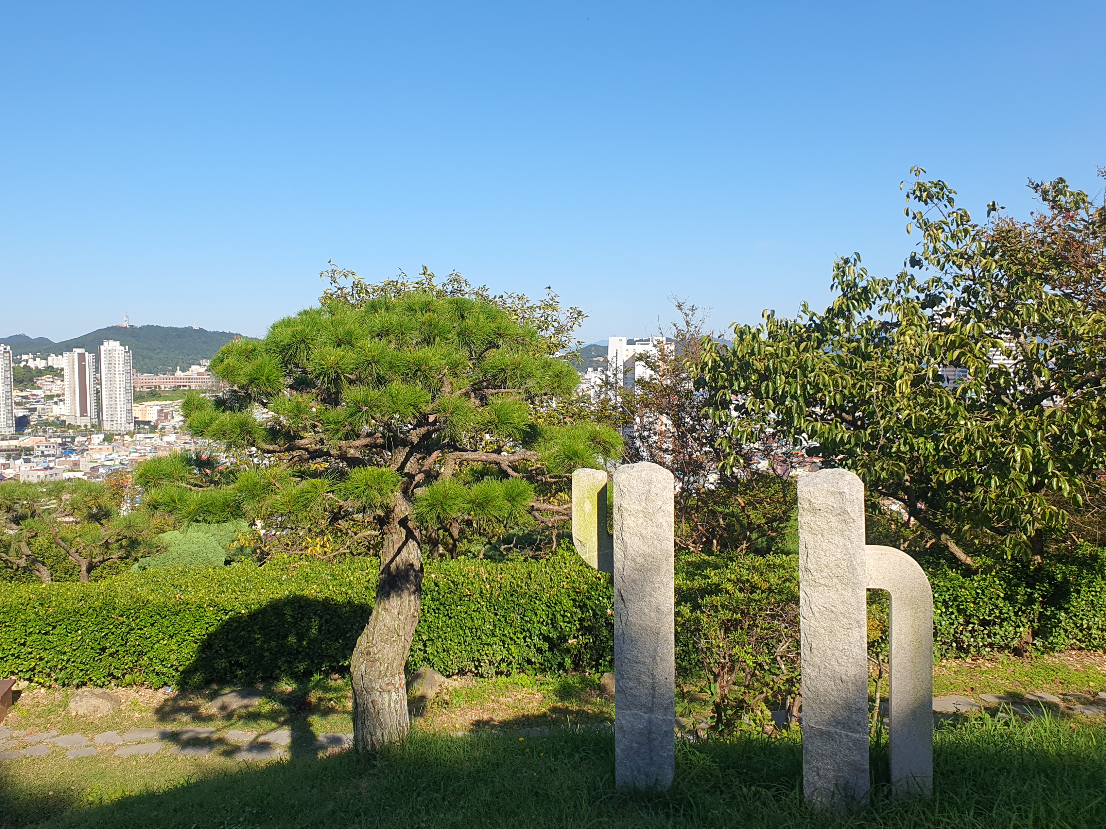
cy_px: 466
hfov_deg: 58.0
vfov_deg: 45.3
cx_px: 452
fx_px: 990
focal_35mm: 31
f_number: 2.4
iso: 50
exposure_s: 1/1524
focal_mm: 4.3
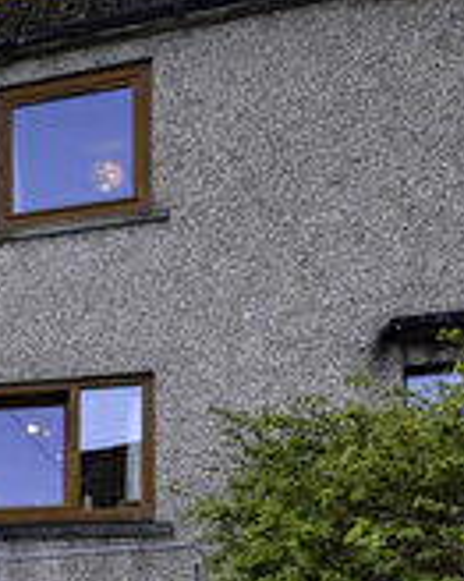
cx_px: -340
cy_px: 618
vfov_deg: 28.9
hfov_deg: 19.7
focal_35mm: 60
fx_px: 1031
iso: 100
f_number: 5
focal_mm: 10
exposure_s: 1/160
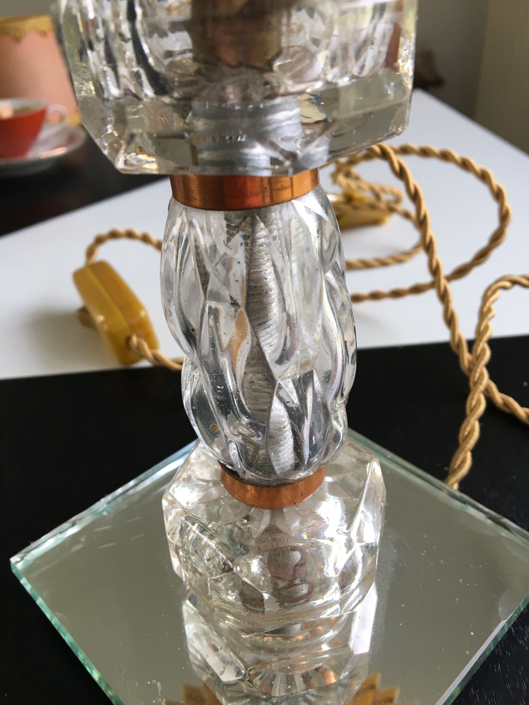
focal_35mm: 29
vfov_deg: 61.7
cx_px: 264
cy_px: 352
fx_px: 591
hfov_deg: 48.2
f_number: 2.2
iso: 25
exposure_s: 1/33
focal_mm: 4.15
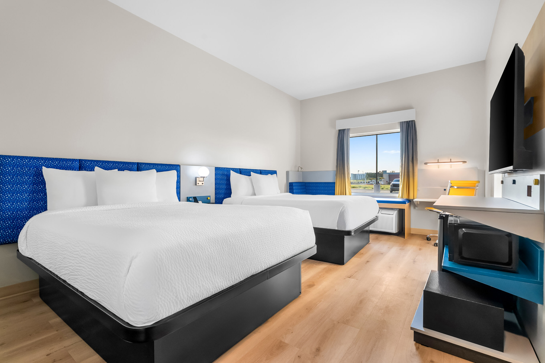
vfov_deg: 73.7
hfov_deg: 96.7
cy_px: 182
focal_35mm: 16
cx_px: 272
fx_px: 242
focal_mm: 16
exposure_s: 1/2
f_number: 9
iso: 400
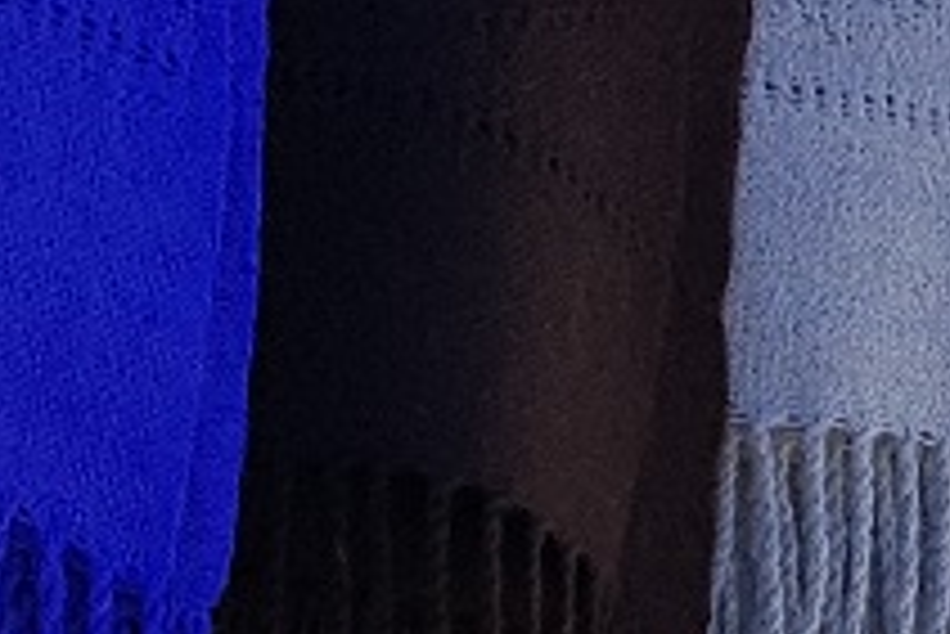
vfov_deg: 7.8
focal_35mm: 155
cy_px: 1799
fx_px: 4093
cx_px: 2215
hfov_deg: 11.2
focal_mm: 4.2
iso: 40
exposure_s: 1/378
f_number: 1.7
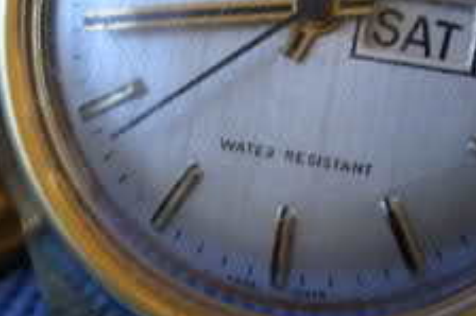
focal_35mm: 113
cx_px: 255
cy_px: 49
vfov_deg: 12.0
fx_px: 1493
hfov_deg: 18.1
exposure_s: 1/5.3
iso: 50
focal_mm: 6.3
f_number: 3.5
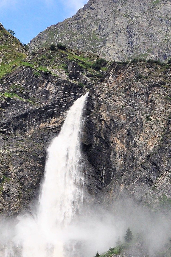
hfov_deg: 8.2
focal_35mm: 167
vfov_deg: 12.2
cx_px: 74
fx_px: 1192
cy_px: 224
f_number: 13
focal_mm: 52
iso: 640
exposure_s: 1/200
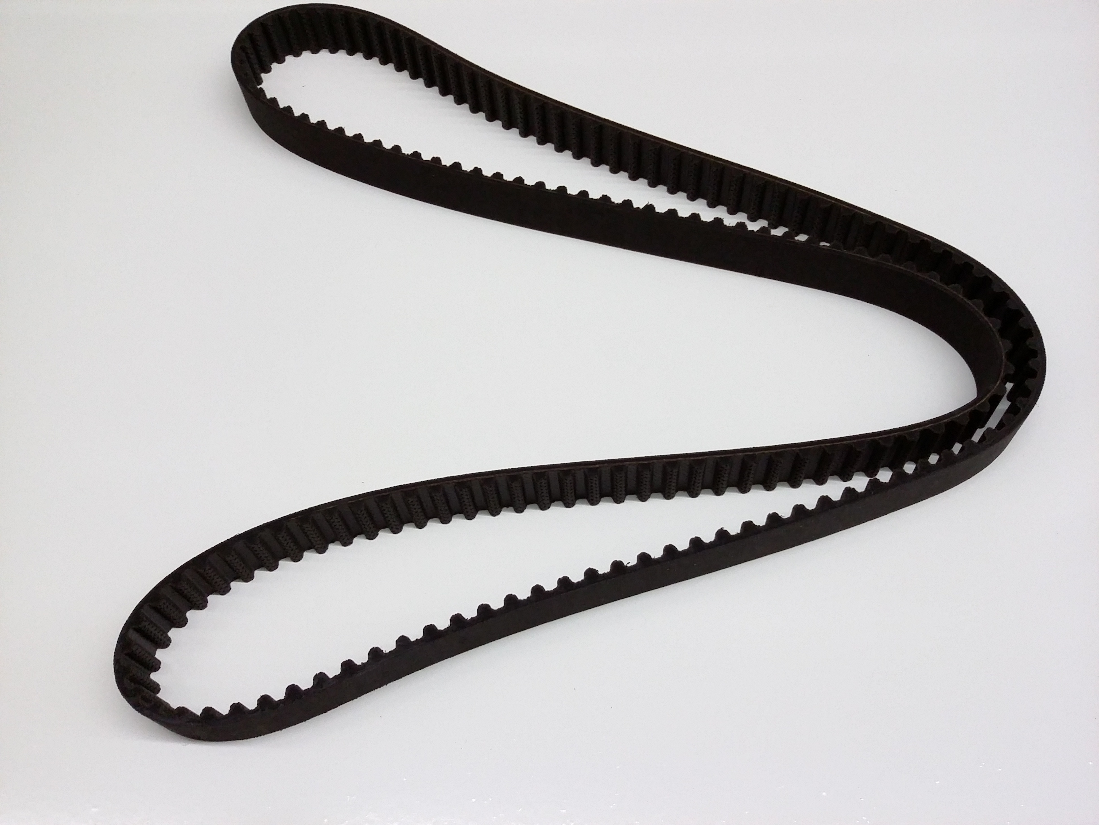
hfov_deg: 56.8
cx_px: 550
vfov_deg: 44.2
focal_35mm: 32
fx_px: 1016
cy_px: 412
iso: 160
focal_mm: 3.4
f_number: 2.4
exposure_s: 1/24
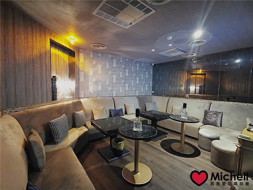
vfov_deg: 78.1
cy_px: 95
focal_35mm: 16
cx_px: 126
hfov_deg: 94.5
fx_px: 117
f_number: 2.2
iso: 2000
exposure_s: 1/17.1
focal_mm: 2.35
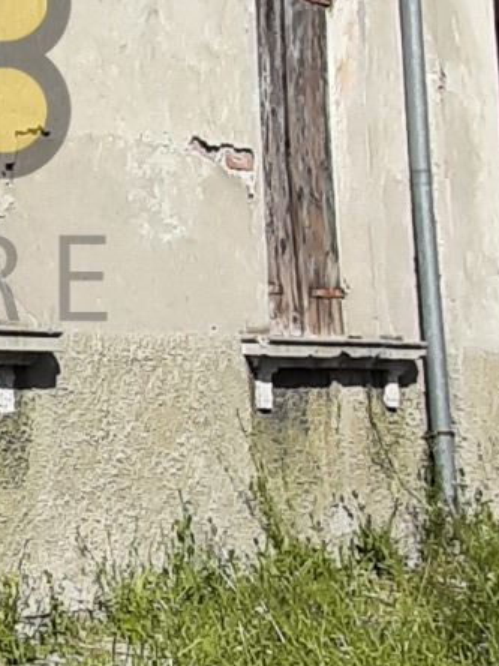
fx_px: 1442
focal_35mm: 75
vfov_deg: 25.5
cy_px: 130
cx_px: -378
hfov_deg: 16.6
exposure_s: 1/1862
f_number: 2.2
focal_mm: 1.42
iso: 40
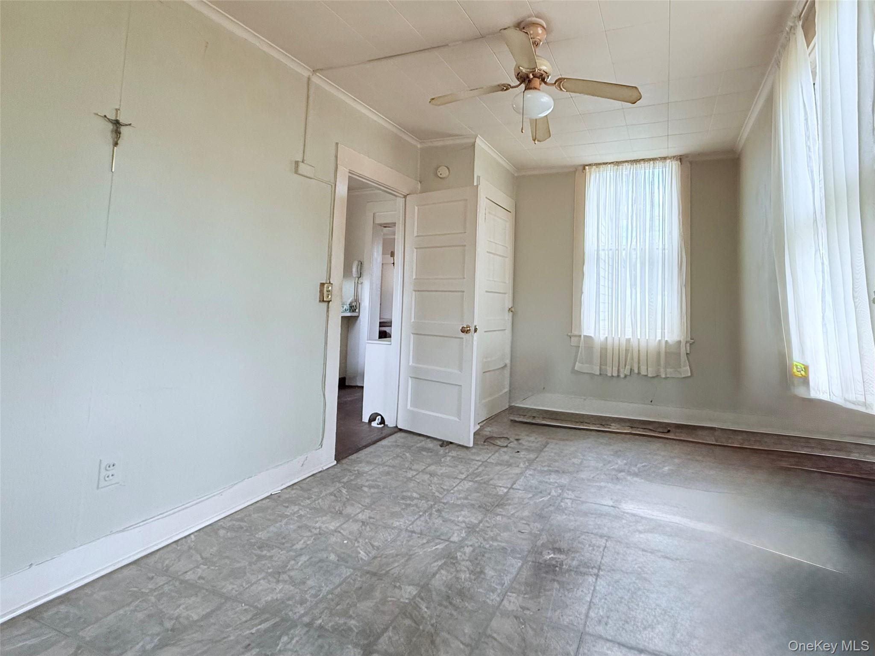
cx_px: 438
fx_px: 354
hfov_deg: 102.1
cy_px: 328
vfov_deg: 85.7
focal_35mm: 14
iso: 320
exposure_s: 1/99
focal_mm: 2.22
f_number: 2.2
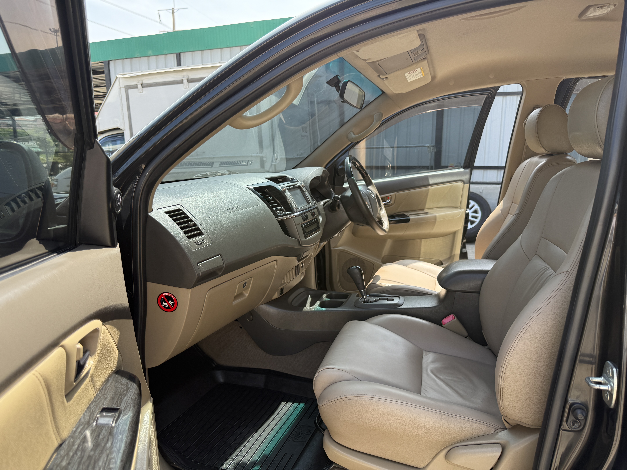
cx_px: 314
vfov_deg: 56.8
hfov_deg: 71.6
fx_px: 435
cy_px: 235
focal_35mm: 24
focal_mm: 6.76
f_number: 1.78
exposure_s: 1/735
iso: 100
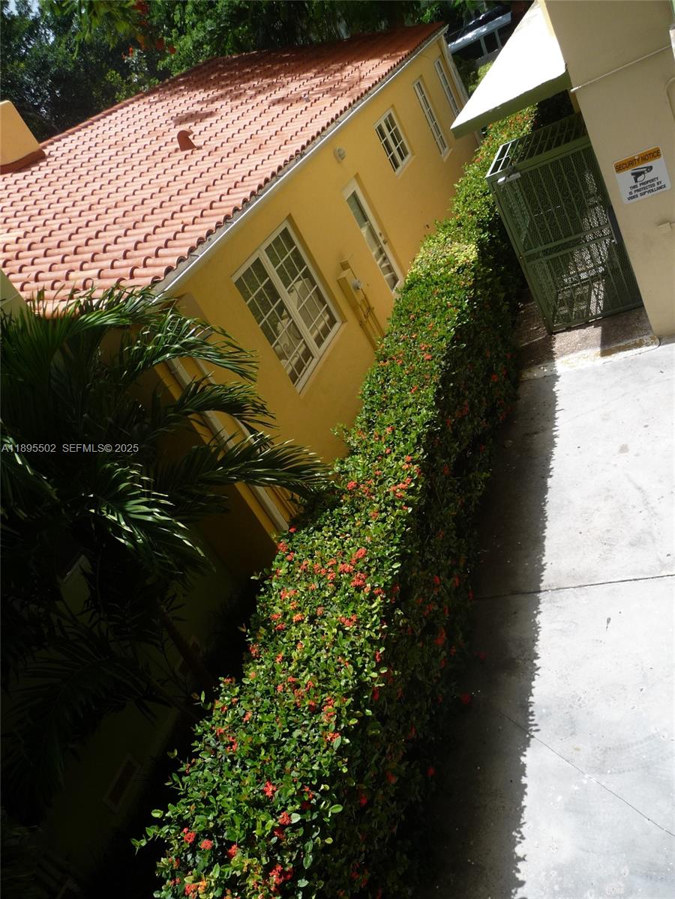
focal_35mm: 28
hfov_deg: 49.7
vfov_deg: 63.4
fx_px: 728
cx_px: 338
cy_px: 450
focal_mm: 4.7
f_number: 3.3
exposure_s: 1/800
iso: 100
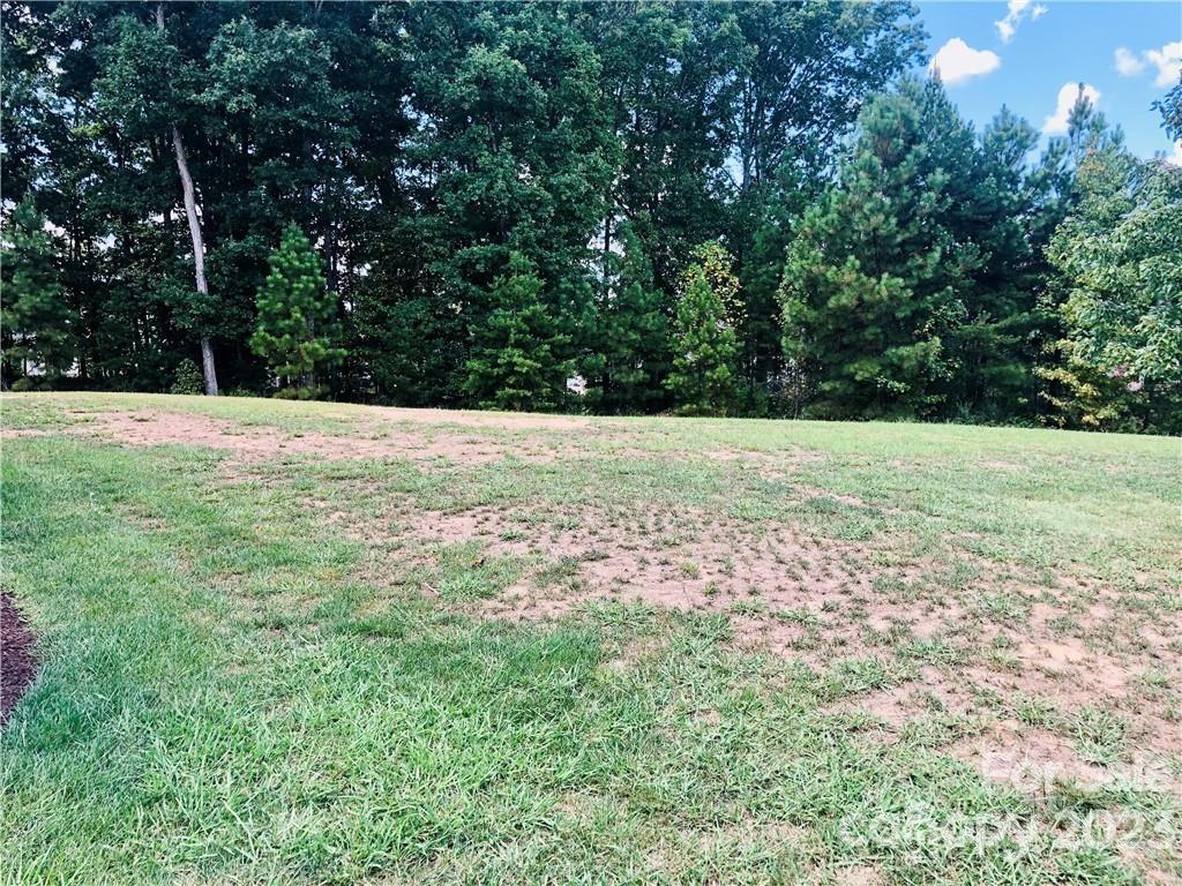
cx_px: 591
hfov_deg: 63.4
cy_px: 443
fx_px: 956
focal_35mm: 28
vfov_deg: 49.7
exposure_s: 1/186
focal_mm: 4
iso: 20
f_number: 1.8
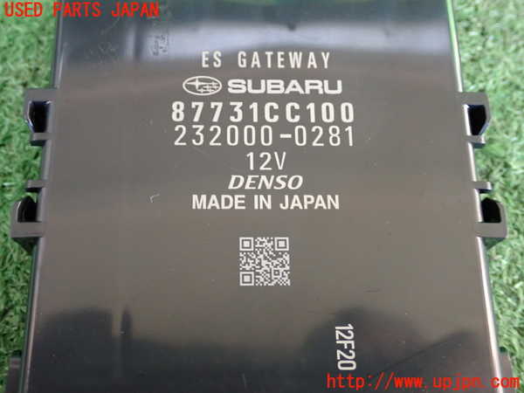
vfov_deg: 32.9
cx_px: 262
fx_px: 666
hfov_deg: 42.9
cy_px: 196
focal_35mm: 44
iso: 640
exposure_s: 1/40
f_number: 2.9
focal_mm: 7.84
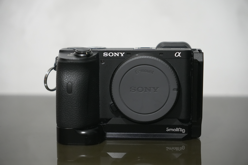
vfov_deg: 18.2
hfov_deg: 27.0
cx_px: 124
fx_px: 517
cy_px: 82
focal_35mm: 75
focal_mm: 50
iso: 3200
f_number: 2.8
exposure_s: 1/100
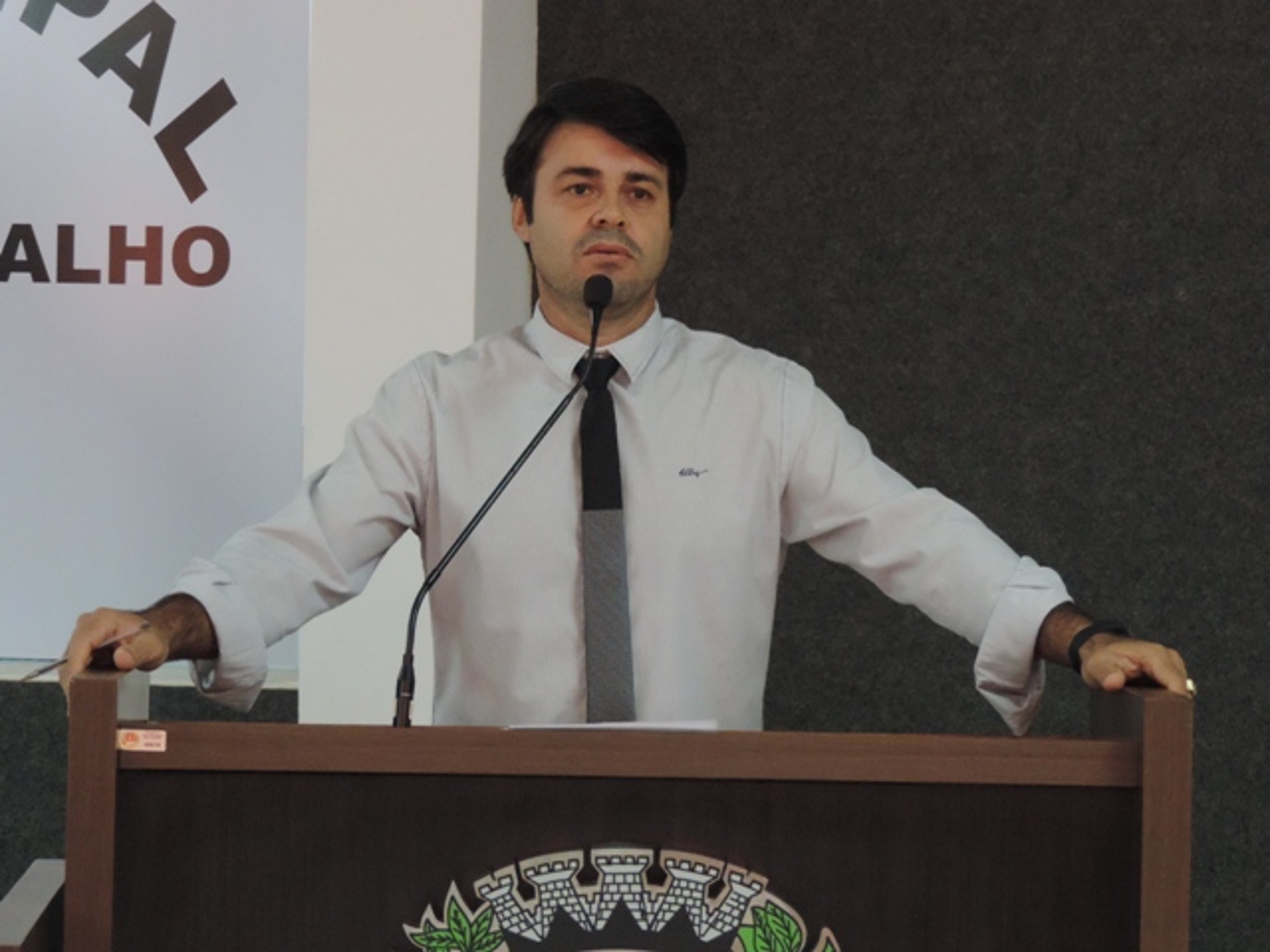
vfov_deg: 9.6
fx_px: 5687
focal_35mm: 155
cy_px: 476
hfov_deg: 12.7
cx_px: 635
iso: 1250
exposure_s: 1/30
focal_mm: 27.6
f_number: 4.4
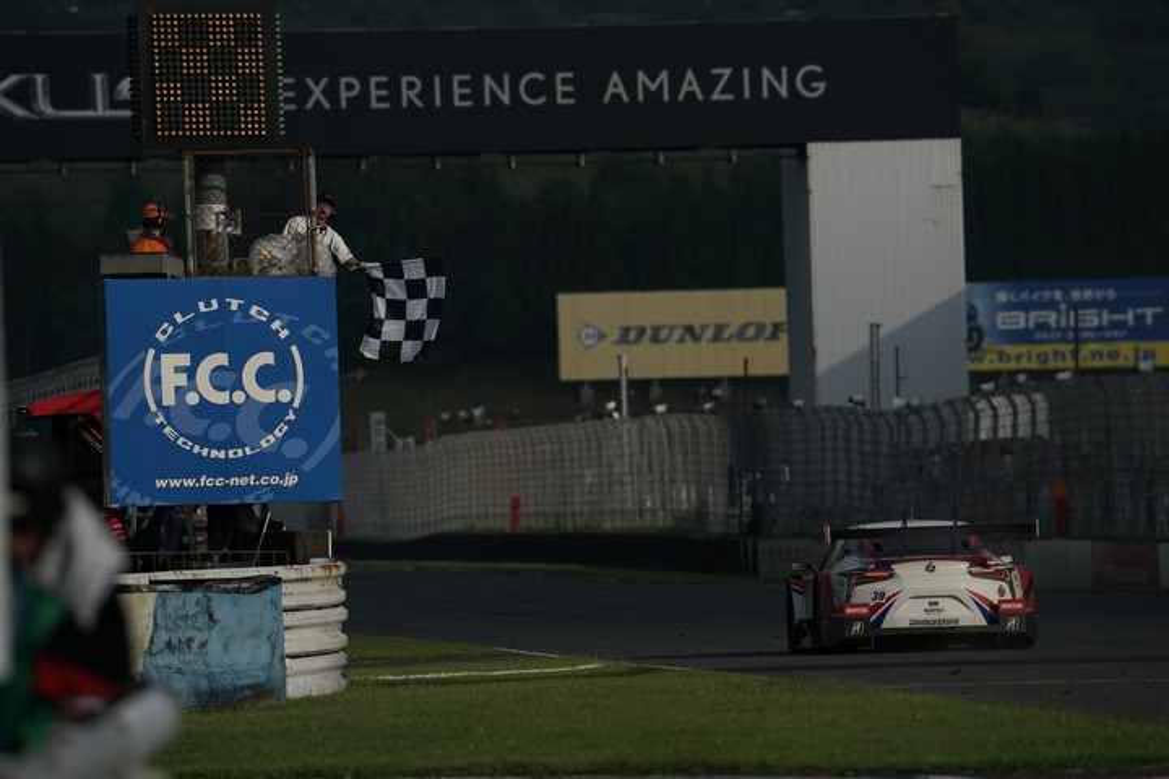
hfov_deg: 4.1
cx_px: 584
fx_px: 16235
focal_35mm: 500
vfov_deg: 2.7
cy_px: 390
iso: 200
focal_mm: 500
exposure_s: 1/1600
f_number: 8
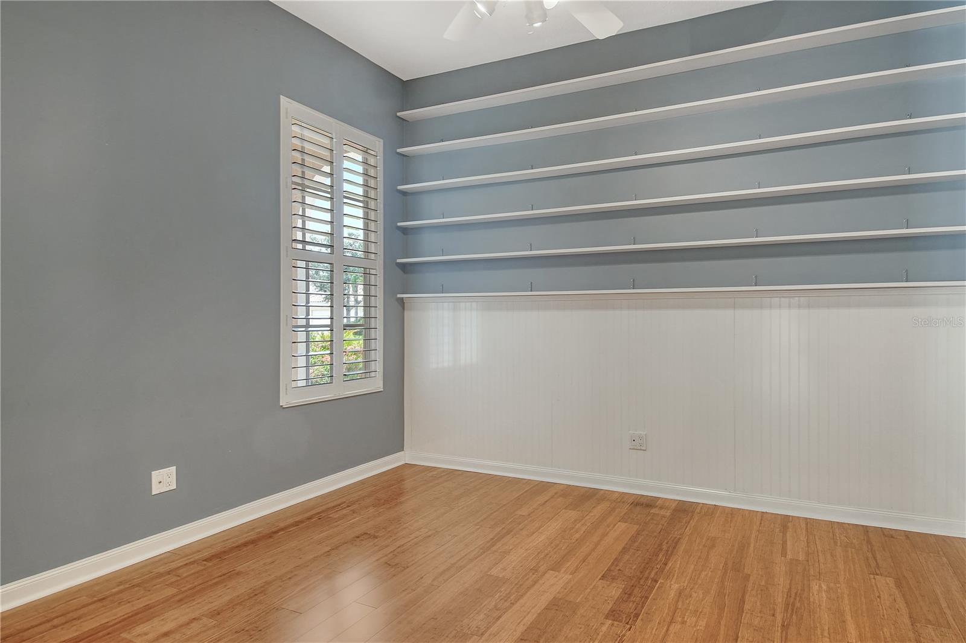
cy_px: 322
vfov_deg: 67.3
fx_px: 483
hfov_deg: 90.0
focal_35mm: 18
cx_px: 483
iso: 640
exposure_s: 1/500
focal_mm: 12
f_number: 7.1
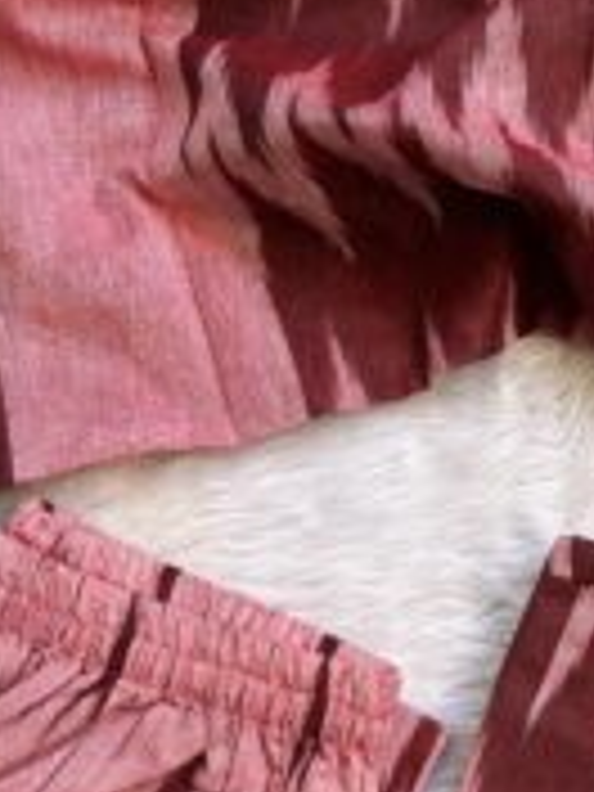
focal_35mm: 59
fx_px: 1350
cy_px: 648
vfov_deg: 31.7
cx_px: 580
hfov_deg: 23.8
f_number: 1.5
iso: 64
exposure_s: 1/121
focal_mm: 5.7
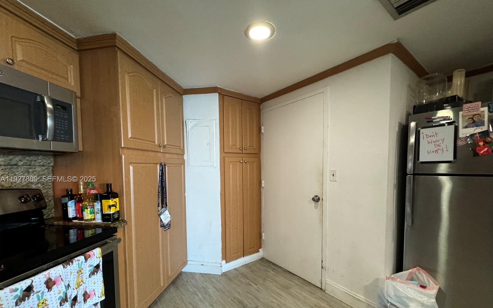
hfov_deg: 101.5
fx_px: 202
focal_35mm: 15
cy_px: 180
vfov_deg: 74.2
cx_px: 248
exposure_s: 1/60
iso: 640
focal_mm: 2.22
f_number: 2.2
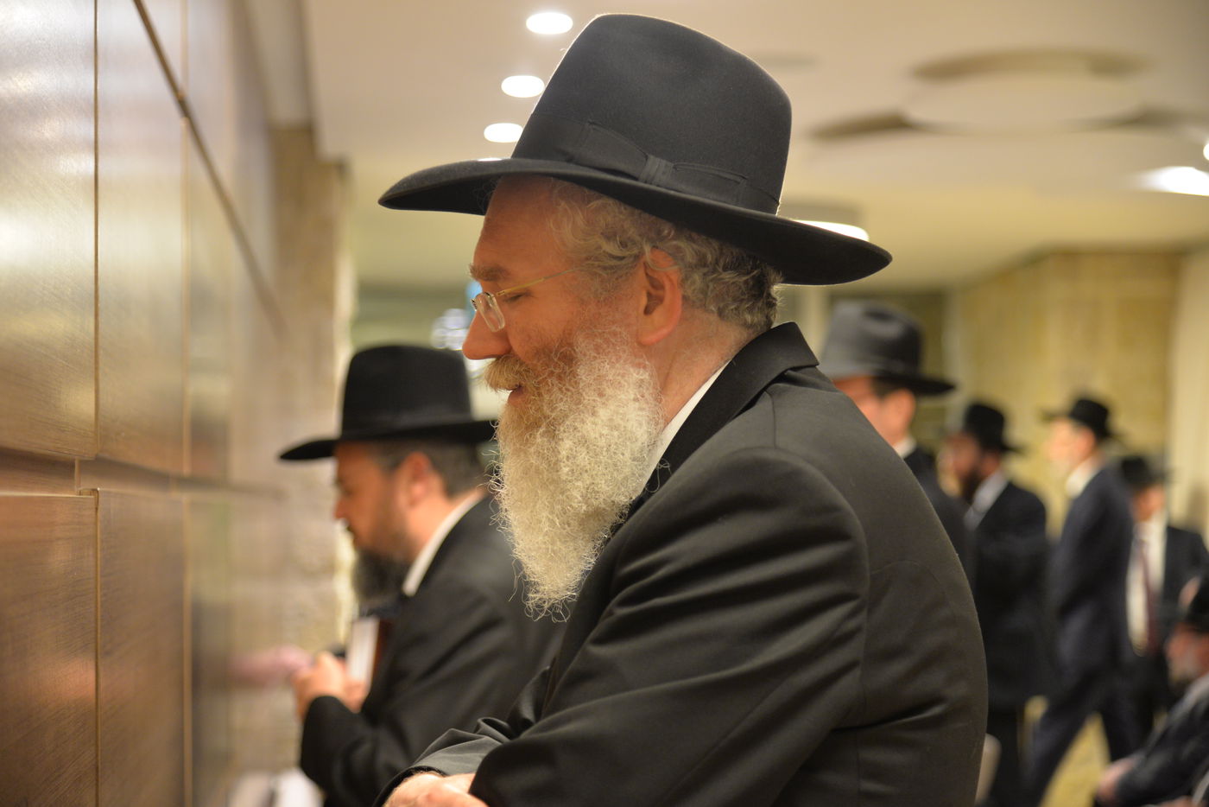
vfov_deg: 17.5
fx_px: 2620
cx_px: 604
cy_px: 404
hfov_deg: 26.0
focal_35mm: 78
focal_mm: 78
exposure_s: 1/60
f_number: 4
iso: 2000
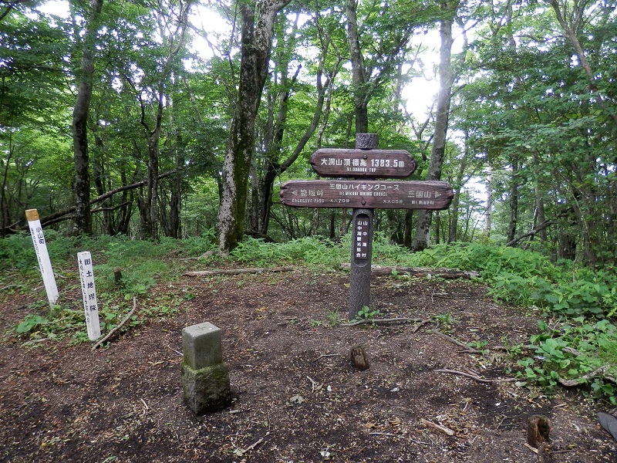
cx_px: 308
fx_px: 446
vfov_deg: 54.9
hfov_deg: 69.4
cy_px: 232
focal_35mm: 25
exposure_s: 1/30
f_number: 3
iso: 160
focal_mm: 4.5
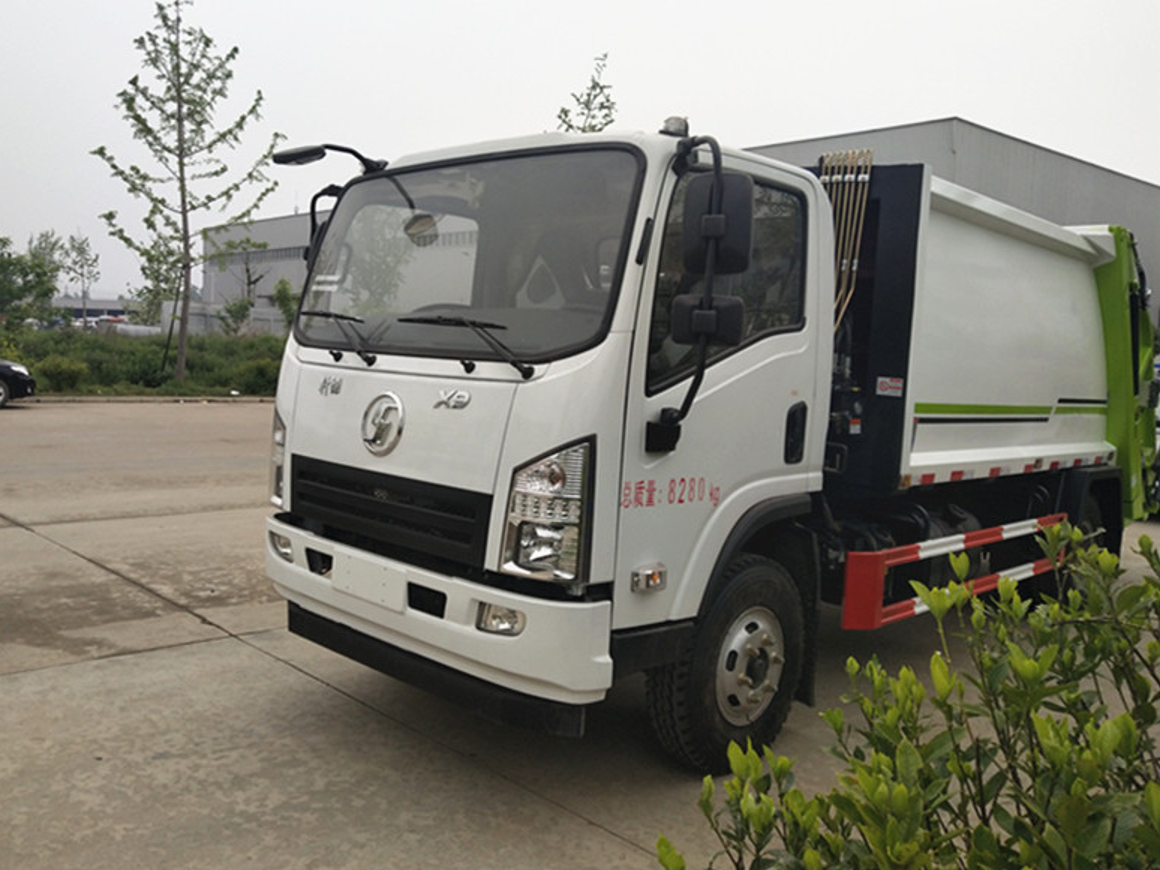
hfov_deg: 58.4
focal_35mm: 31
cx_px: 570
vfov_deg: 45.4
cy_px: 425
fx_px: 1039
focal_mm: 3.95
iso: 52
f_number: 1.8
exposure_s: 1/2625
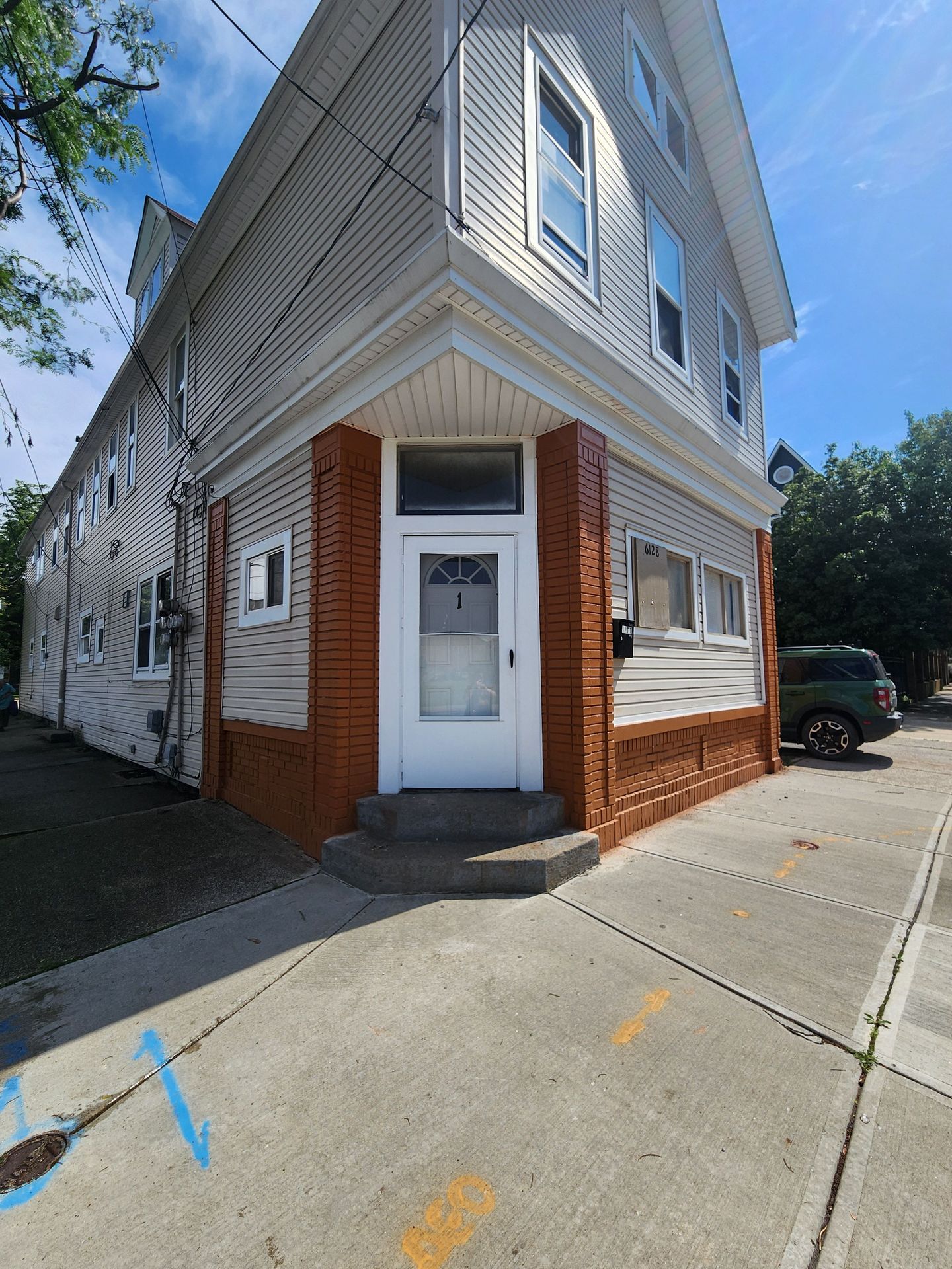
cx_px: 476
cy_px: 634
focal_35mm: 13
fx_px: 477
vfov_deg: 106.2
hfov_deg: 89.9
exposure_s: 1/2463
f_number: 2.2
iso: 50
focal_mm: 2.2
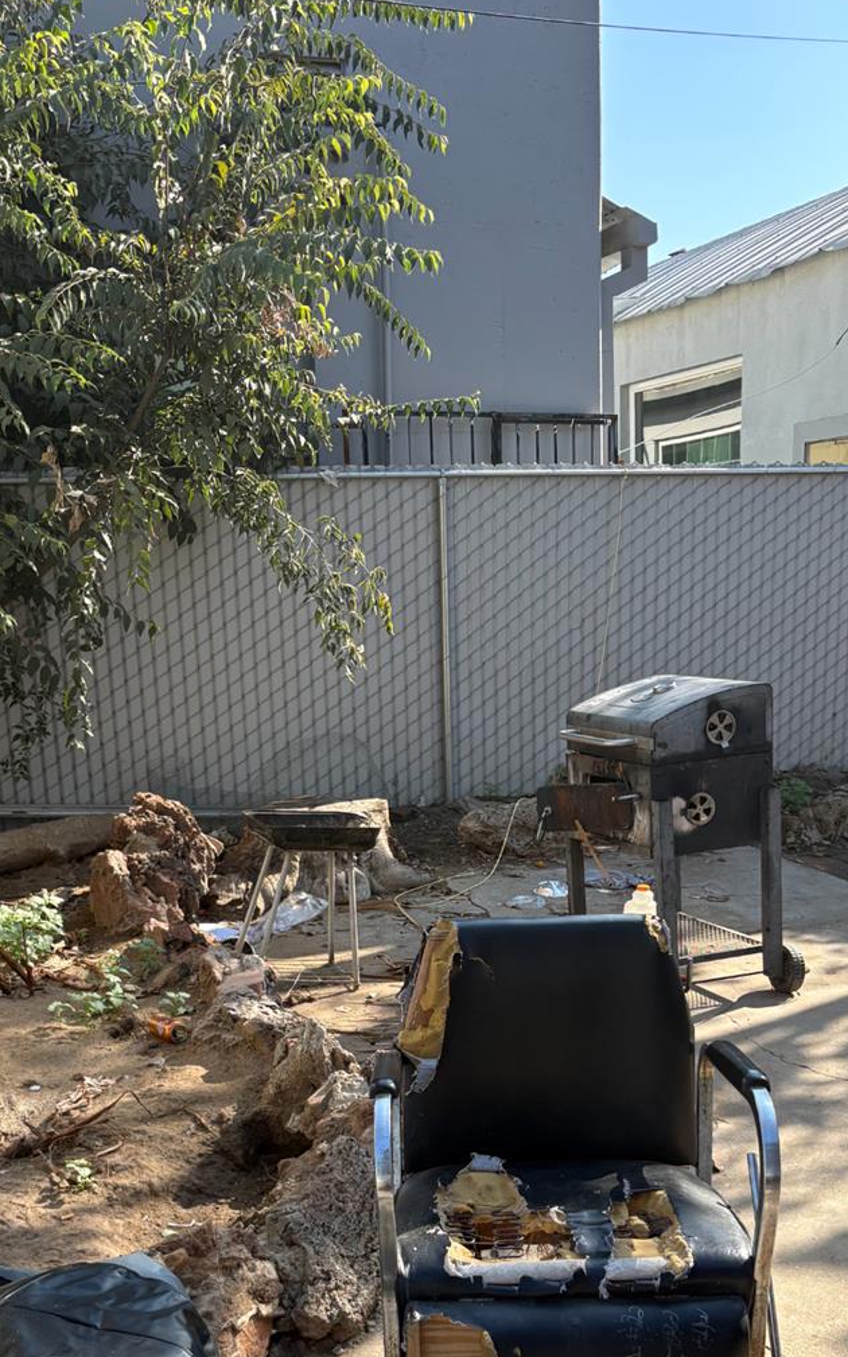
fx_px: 1516
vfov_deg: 46.9
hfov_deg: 31.2
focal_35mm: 41
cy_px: 971
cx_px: 390
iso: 50
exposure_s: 1/945
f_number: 1.6
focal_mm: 5.96
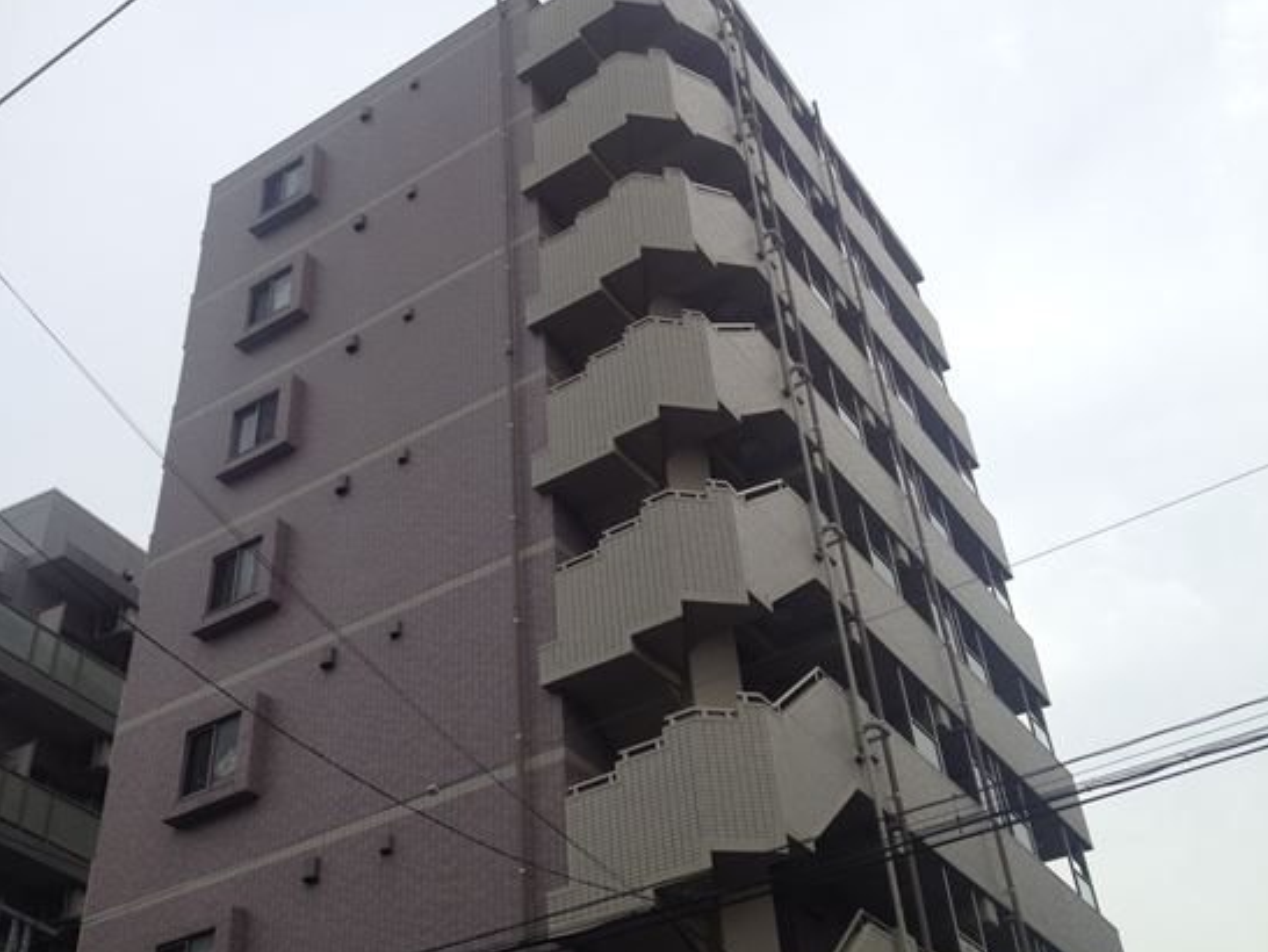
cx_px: 550
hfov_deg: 45.6
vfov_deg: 35.1
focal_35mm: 41
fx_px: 1503
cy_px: 420
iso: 50
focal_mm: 4.28
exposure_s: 1/1783
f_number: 2.4
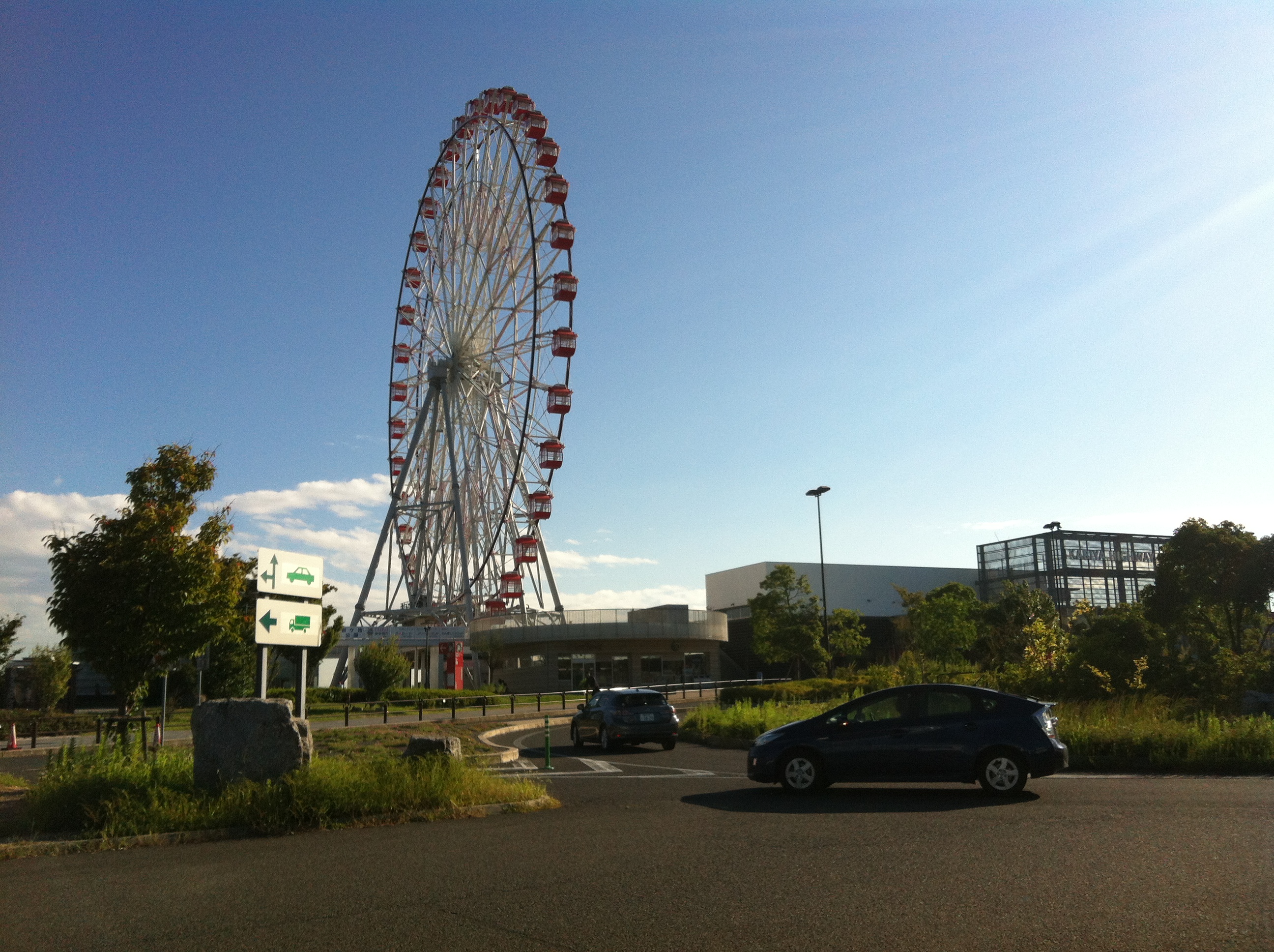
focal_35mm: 35
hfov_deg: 52.7
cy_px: 476
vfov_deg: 40.6
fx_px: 1286
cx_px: 637
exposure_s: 1/2514
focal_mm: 3.85
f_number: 2.8
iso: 80
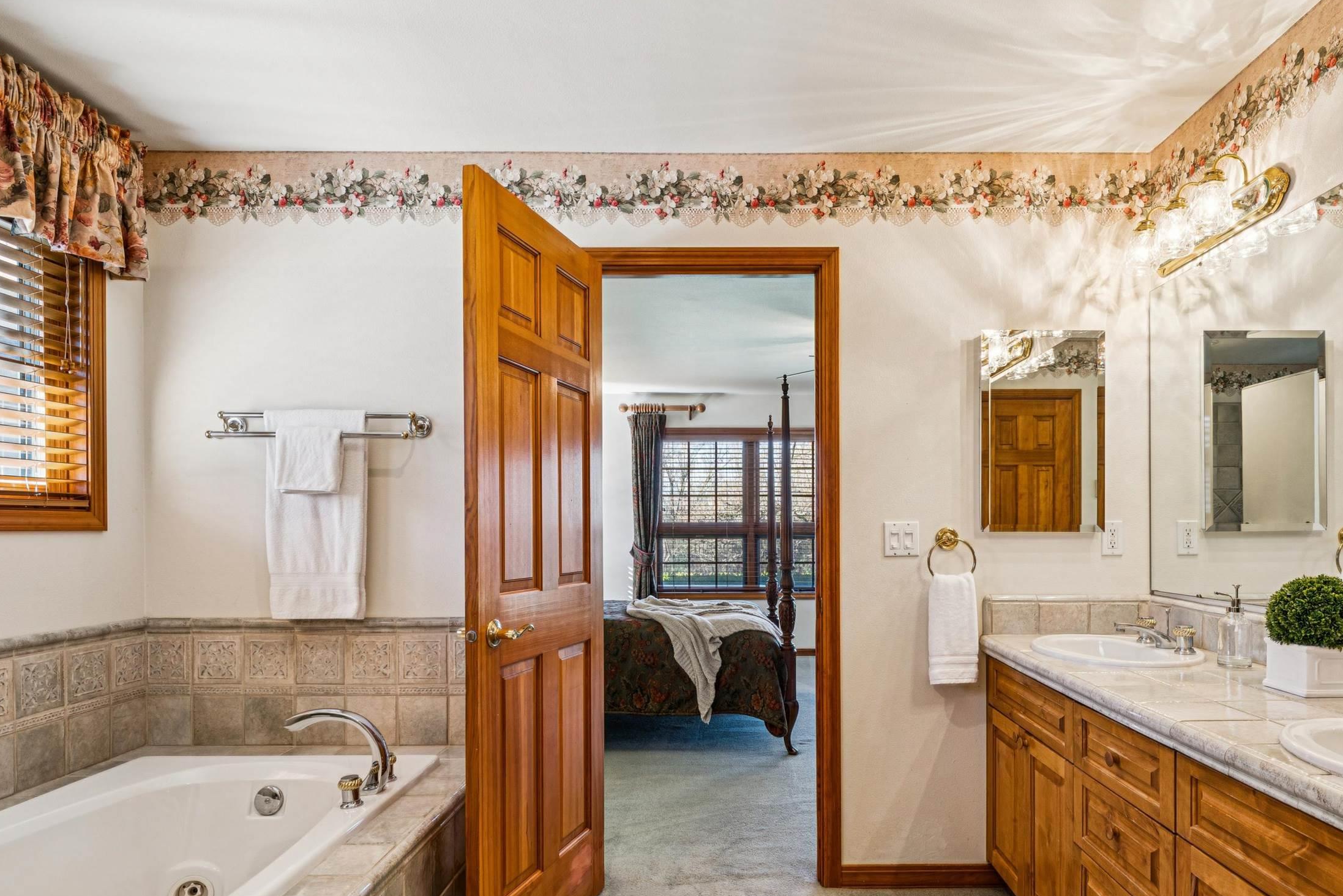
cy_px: 543
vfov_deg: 57.1
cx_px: 739
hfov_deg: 78.8
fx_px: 815
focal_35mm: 22
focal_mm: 15.6
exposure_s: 1/5
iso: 400
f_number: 13
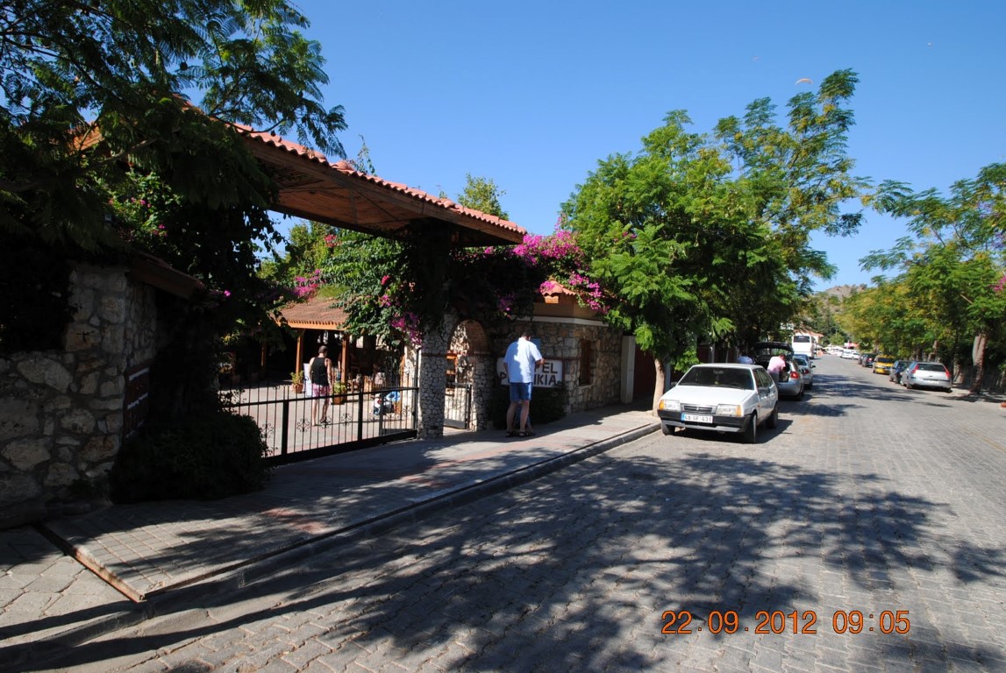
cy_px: 336
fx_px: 504
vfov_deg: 67.5
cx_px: 503
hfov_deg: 89.9
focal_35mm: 18
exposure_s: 1/200
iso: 100
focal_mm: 12
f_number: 7.1
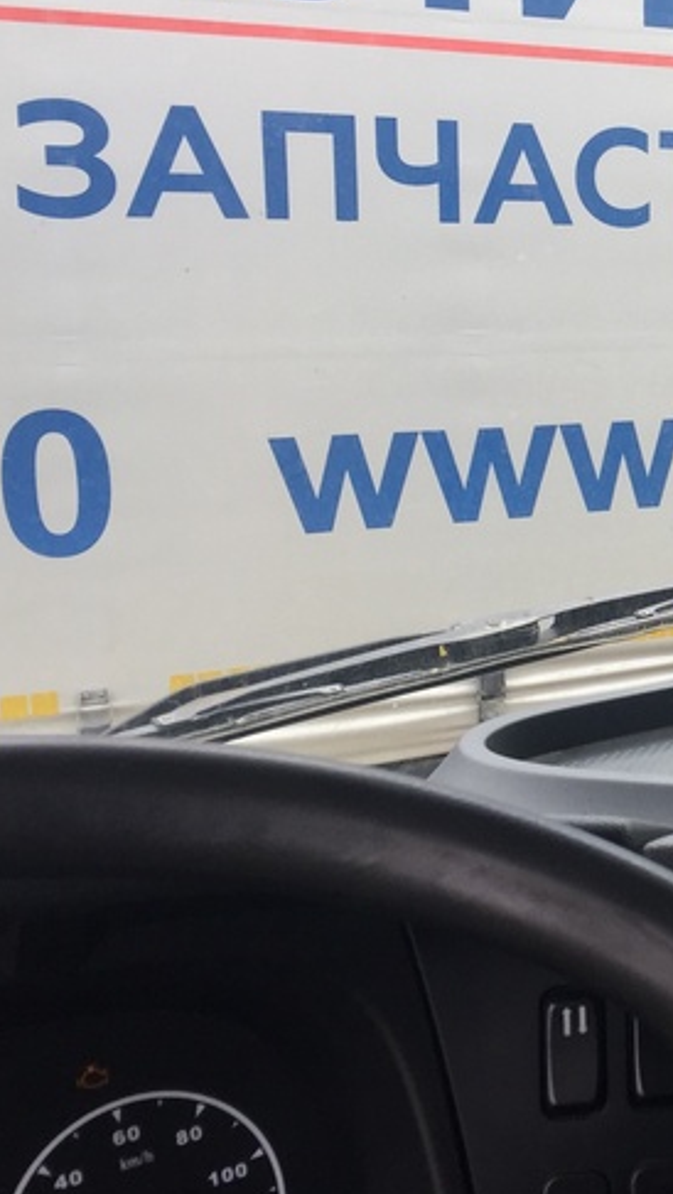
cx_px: 941
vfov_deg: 39.1
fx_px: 1679
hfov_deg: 20.2
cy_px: 523
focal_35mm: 53
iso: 32
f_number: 2.2
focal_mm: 4.15
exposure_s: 1/319
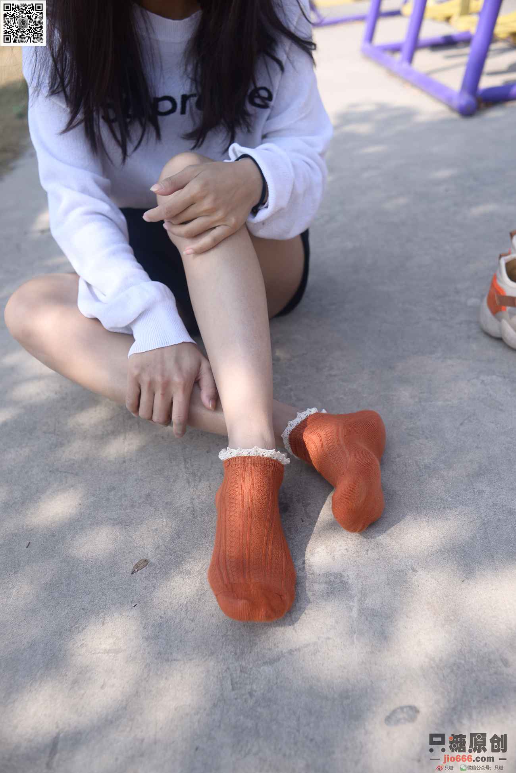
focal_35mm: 35
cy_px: 386
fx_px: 752
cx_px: 258
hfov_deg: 37.9
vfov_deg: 54.4
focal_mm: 35
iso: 160
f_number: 5.6
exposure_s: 1/640
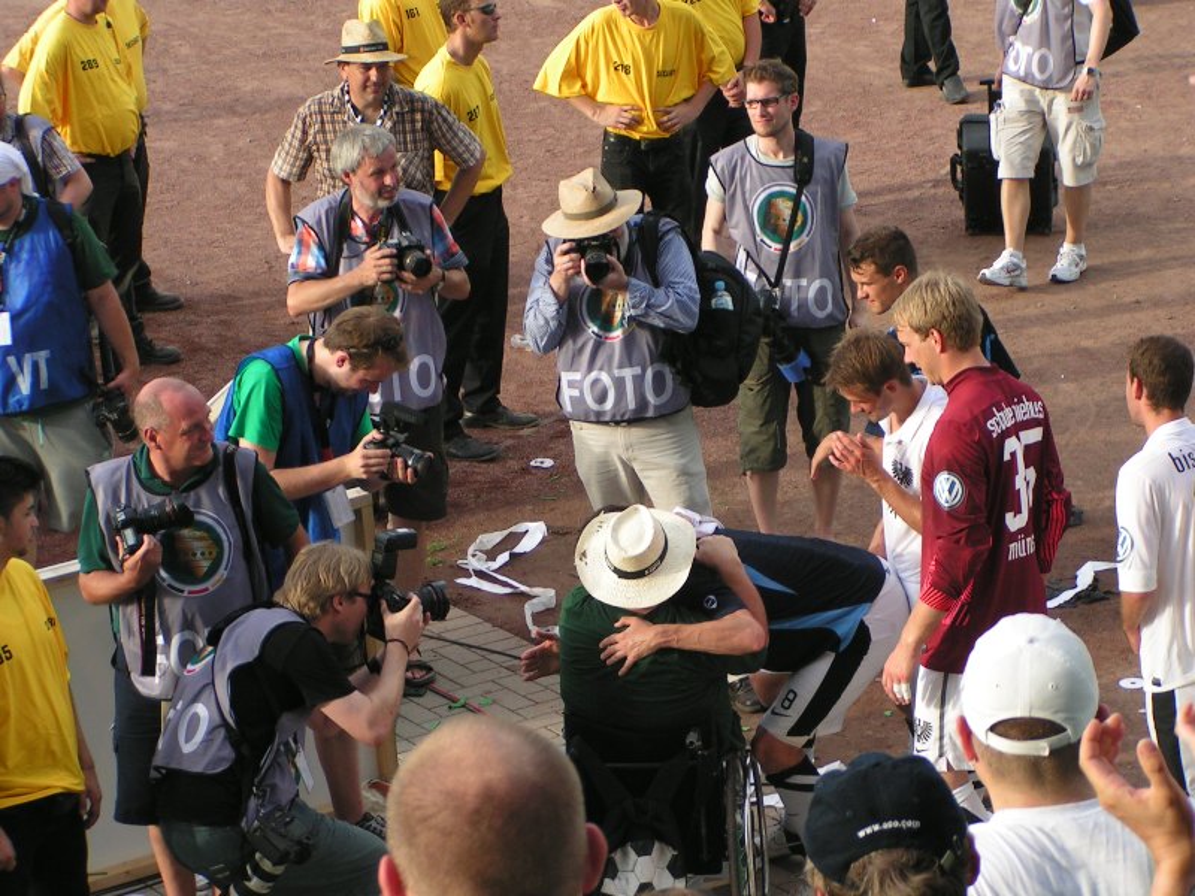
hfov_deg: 15.8
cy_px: 448
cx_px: 598
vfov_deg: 11.9
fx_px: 4315
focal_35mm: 125
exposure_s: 1/200
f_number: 4.5
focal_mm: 19.1
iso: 50
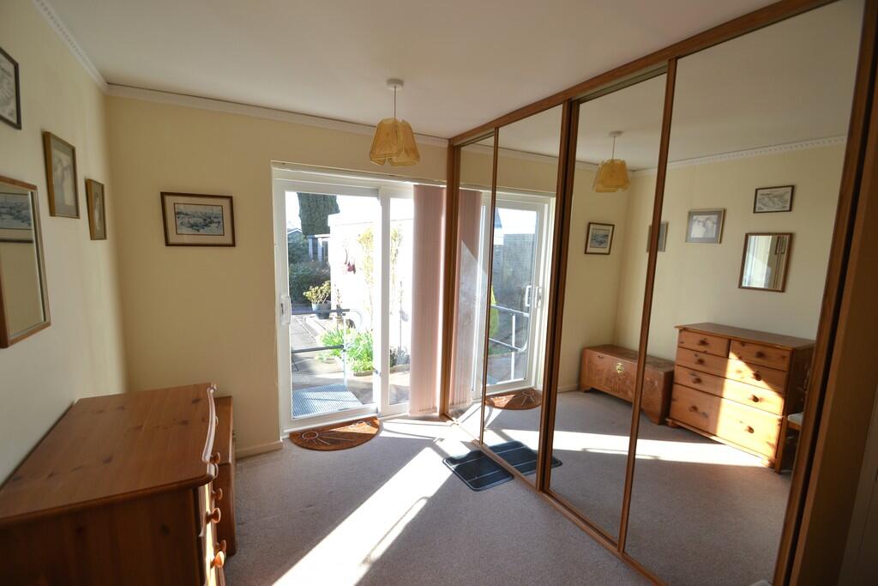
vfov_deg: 77.3
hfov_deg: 100.4
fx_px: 366
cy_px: 293
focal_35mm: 15
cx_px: 439
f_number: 5.6
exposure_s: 1/125
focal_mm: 10
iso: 200
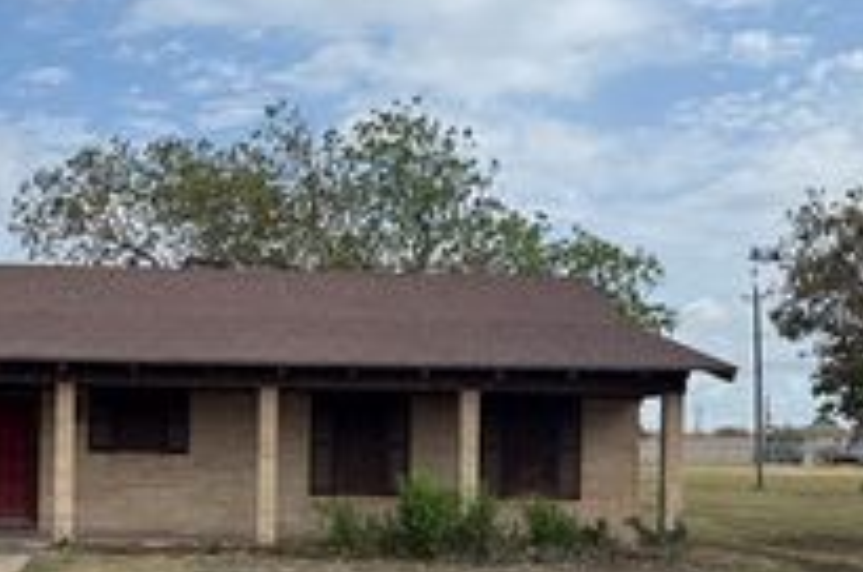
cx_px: 168
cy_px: 410
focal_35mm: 61
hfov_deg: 32.0
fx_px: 1460
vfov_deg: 22.0
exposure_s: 1/6173
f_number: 1.78
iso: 80
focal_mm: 6.76
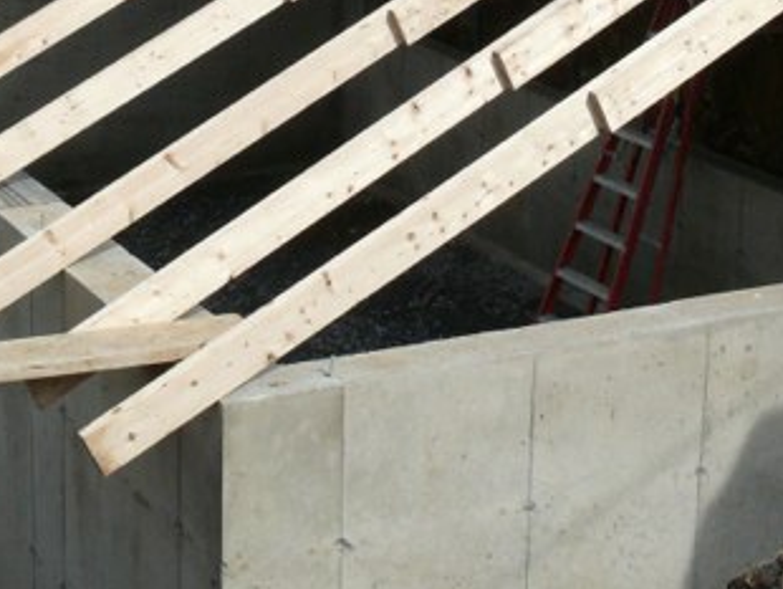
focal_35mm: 98
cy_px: -142
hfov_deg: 20.0
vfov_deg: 14.6
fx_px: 2218
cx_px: 513
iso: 100
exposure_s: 1/400
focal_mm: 8
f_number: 5.6
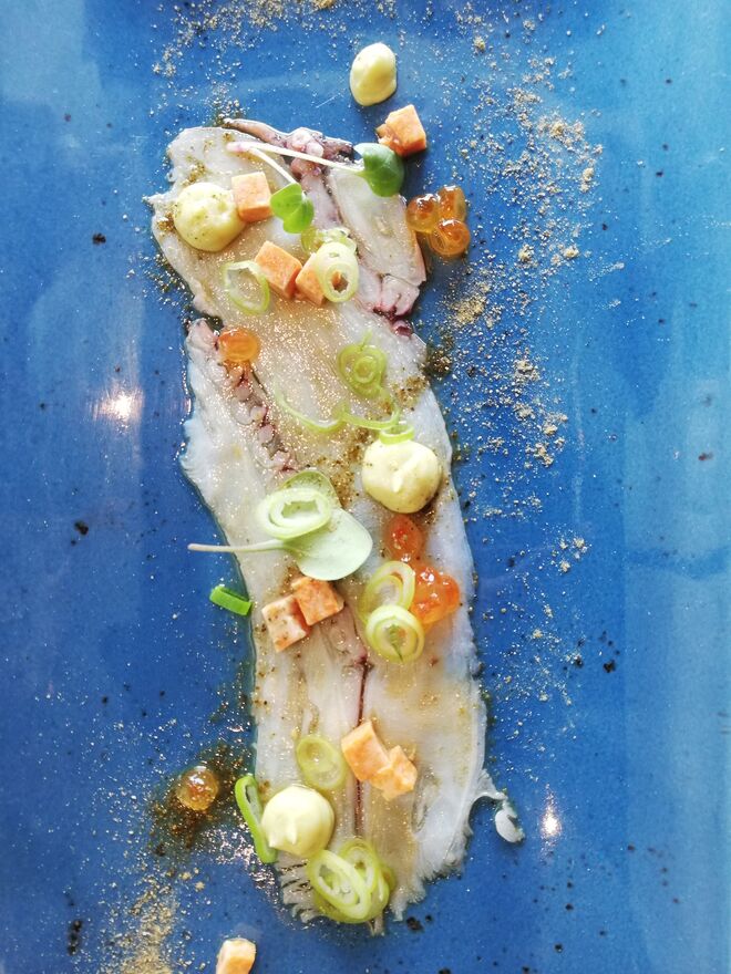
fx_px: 732
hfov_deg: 53.1
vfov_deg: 67.3
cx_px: 366
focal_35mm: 26
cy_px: 487
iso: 160
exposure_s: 1/50
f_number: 2.2
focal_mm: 3.81
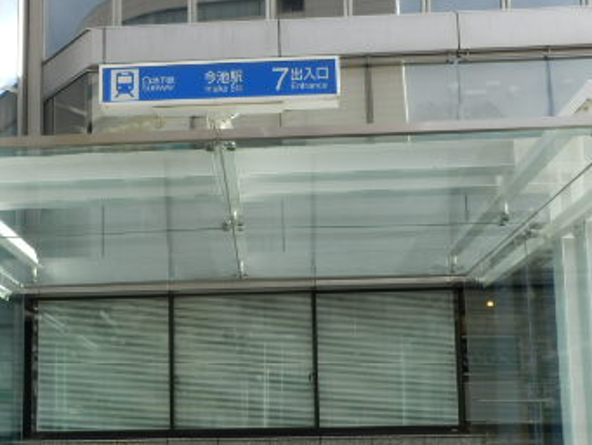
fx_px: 770
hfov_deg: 41.8
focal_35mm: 45
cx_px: 222
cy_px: 363
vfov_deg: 31.3
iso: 80
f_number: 3
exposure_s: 1/640
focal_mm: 4.2
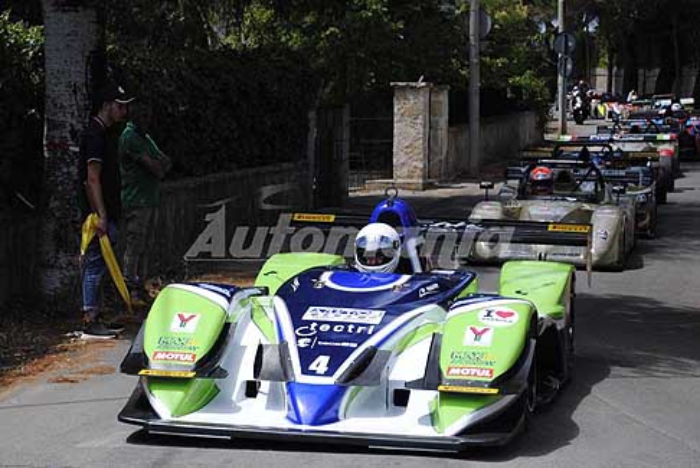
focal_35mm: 82
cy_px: 234
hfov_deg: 24.6
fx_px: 1606
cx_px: 350
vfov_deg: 16.6
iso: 200
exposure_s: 1/1000
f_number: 5.6
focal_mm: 55
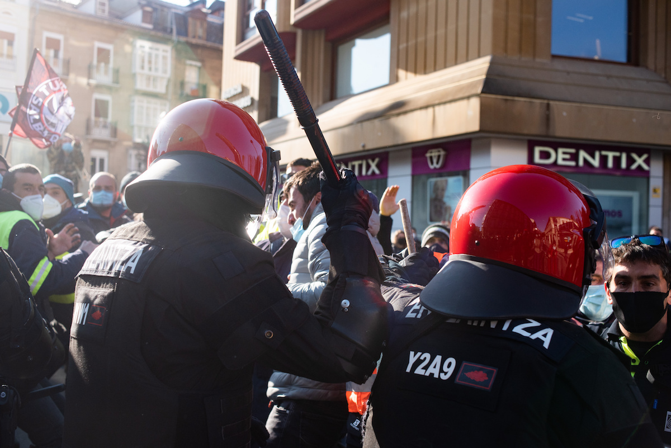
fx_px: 653
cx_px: 336
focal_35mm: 35
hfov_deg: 54.4
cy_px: 224
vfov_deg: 37.9
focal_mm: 35
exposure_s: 1/2000
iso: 500
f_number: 5
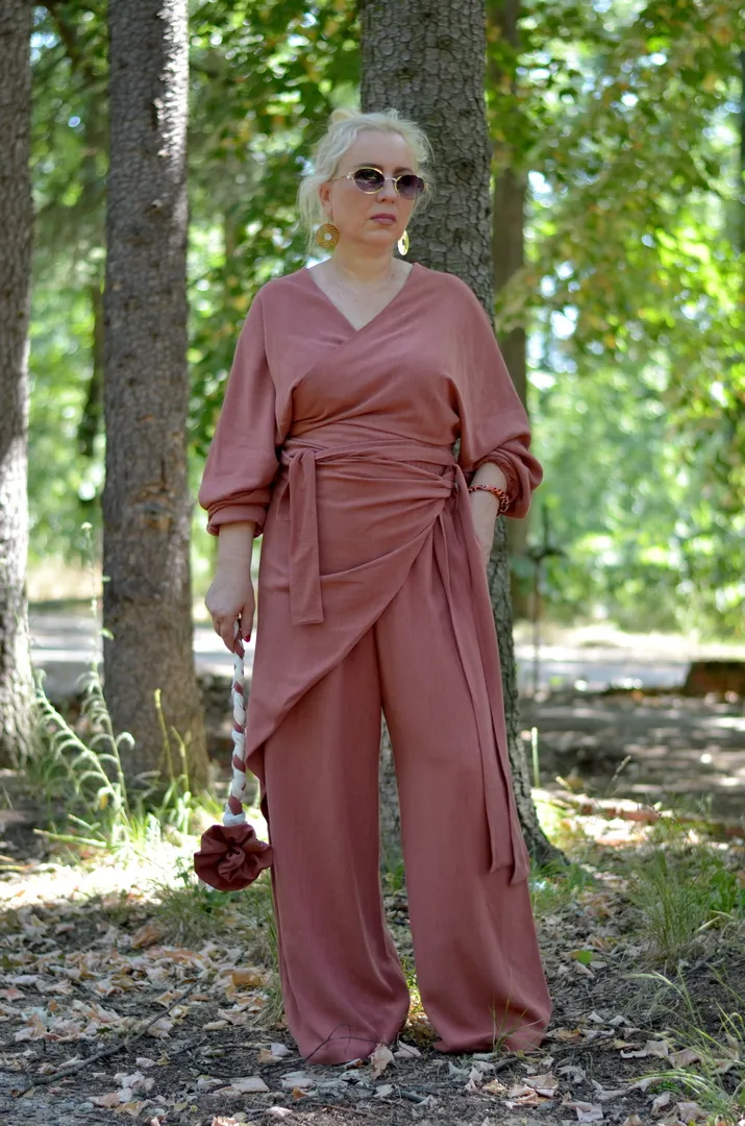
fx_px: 2339
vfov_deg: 27.0
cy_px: 563
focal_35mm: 75
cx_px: 372
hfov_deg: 18.1
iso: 640
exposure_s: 1/1250
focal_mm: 50
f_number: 1.8
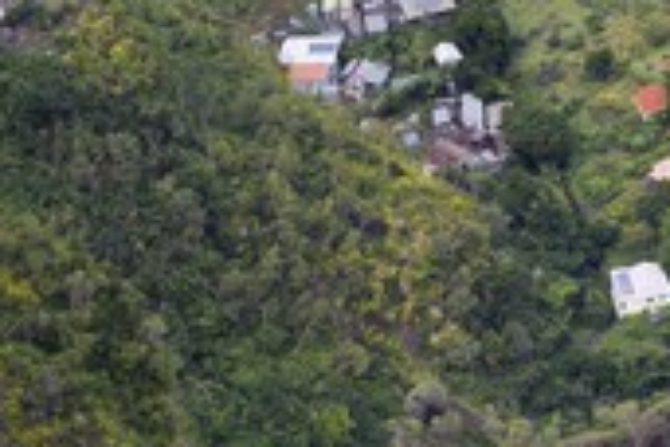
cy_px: 149
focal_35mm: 492
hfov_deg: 4.2
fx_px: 9156
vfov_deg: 2.8
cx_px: 572
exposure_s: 1/1250
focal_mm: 200
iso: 800
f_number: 2.8
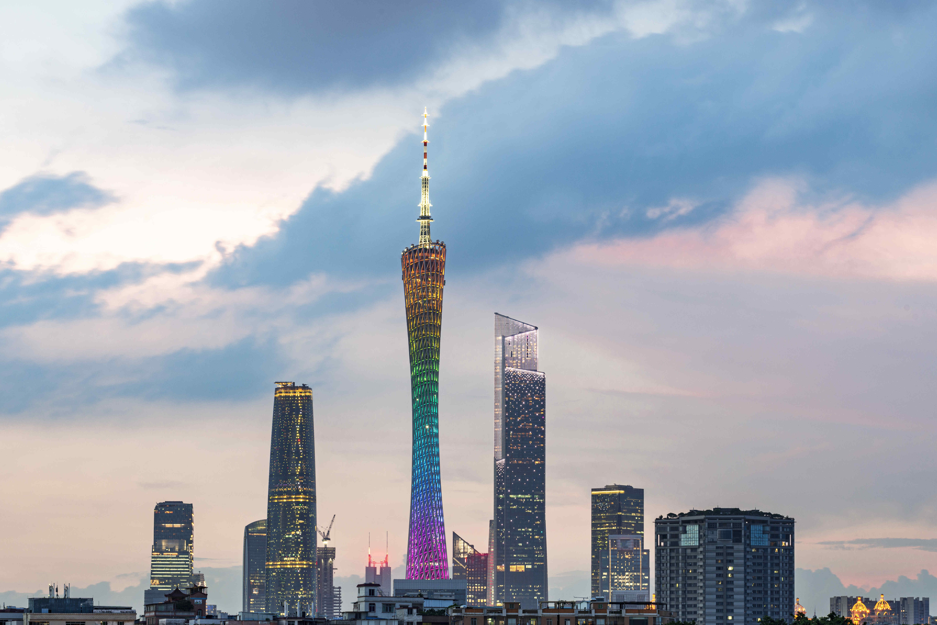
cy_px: 334
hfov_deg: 13.6
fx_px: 3931
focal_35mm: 151
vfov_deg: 9.1
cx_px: 468
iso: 100
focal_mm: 140
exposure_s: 3
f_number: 11
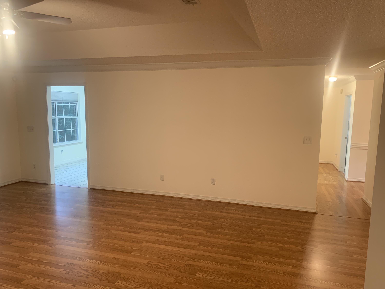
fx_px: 289
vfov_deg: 53.1
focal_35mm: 26
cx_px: 192
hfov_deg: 67.3
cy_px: 144
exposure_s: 1/60
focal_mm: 4.25
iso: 250
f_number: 1.8
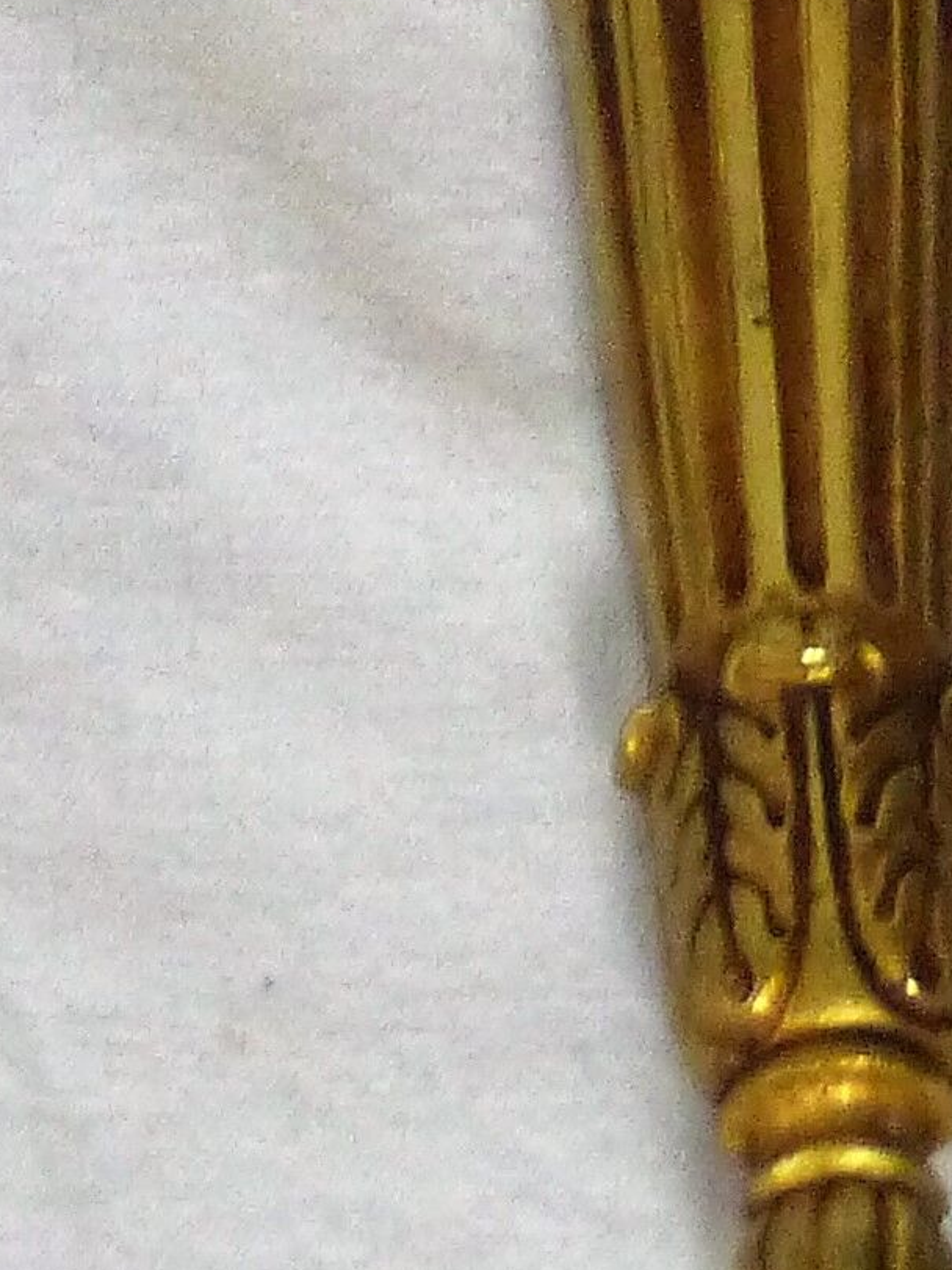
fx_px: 24611
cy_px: -1151
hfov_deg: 2.2
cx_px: -142
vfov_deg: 2.9
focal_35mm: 671
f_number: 2.8
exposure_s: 1/60
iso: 400
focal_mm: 22.2
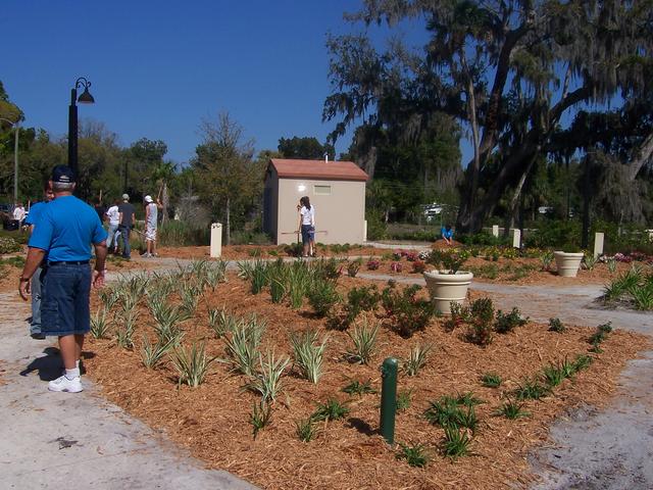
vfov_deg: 39.7
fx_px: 679
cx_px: 326
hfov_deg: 51.4
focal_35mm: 36
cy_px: 245
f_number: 4.8
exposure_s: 1/1000
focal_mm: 6
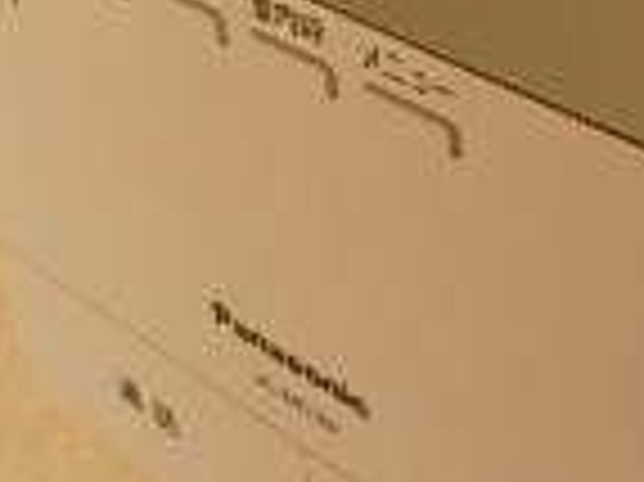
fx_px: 1747
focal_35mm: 94
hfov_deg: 20.9
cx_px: 275
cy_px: -5
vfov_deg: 15.4
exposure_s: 1/50
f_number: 3.5
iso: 200
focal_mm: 3.7
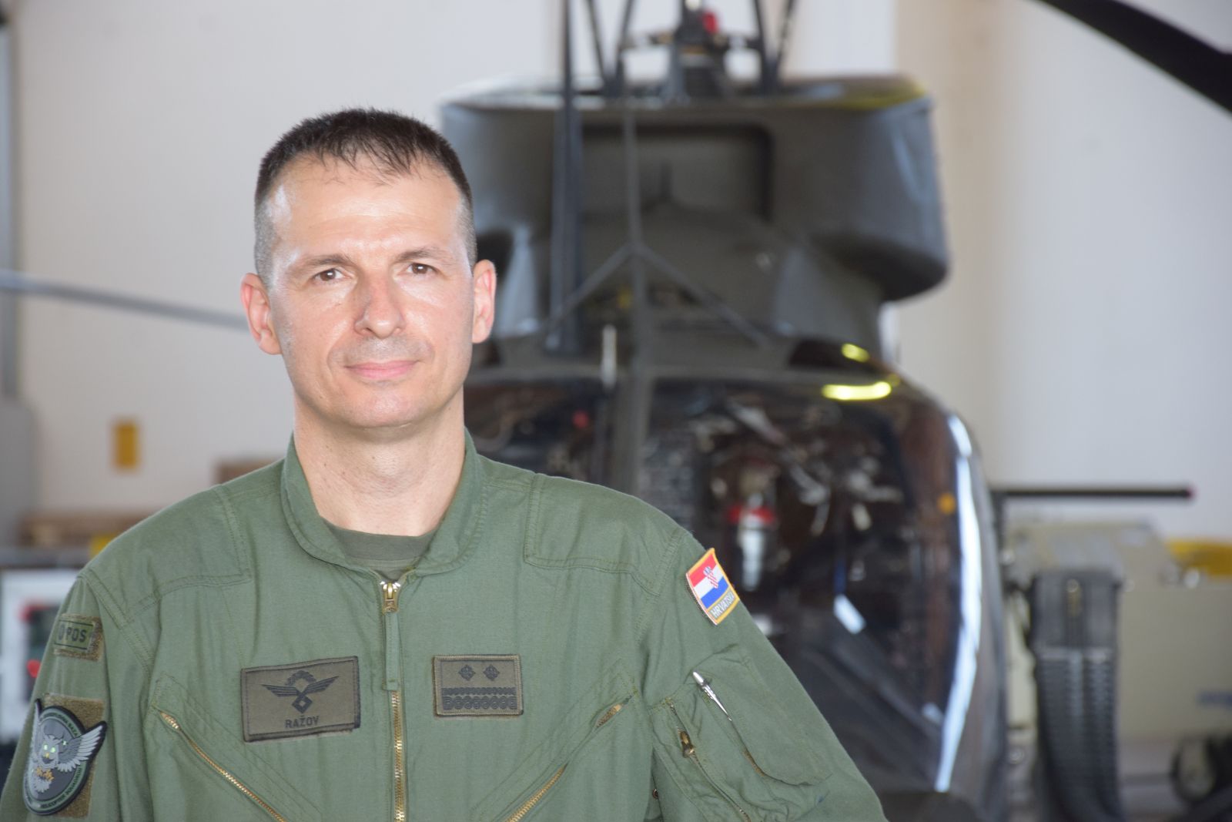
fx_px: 5390
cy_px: 411
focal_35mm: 158
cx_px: 616
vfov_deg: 8.7
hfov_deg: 13.0
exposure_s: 1/80
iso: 800
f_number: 5.6
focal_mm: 105
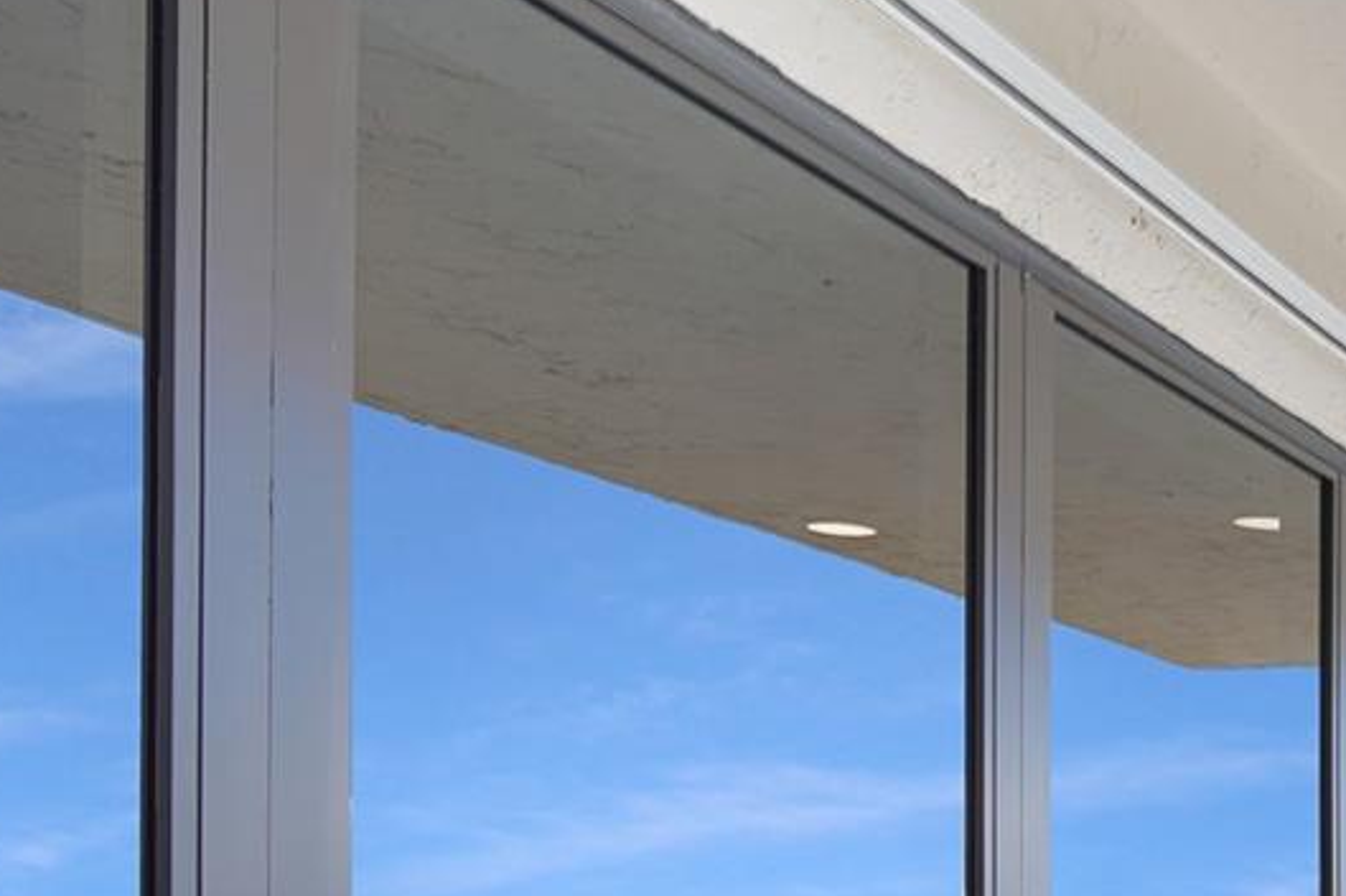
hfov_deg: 22.6
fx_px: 2317
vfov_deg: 21.0
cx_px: 2282
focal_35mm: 62
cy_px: 928
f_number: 5
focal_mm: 16
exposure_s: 1/500
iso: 100
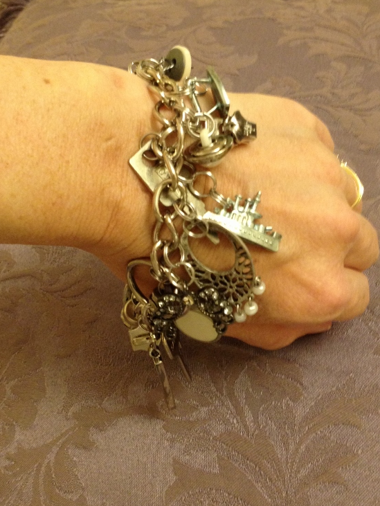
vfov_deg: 38.9
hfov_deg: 29.7
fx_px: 717
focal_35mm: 49
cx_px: 197
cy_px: 264
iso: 200
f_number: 2.4
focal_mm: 4.28
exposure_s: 1/20
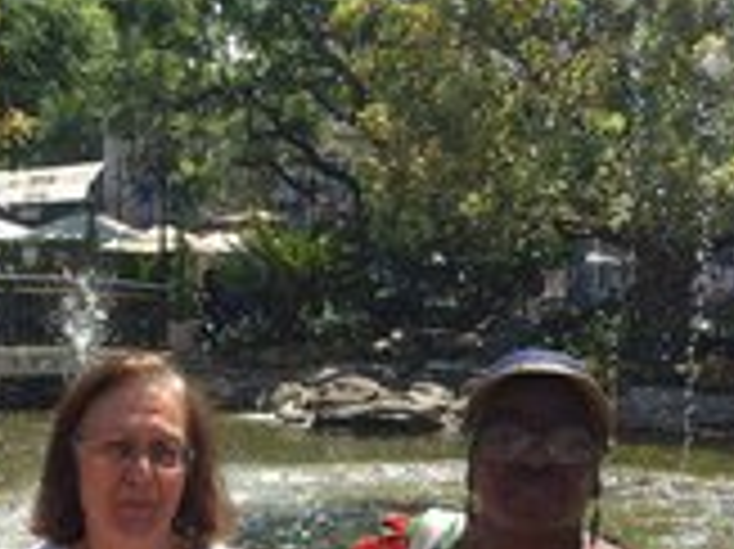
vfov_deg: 21.7
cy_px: 495
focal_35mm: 66
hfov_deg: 28.6
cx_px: 122
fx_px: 1398
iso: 32
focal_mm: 4.15
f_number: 2.2
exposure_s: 1/879
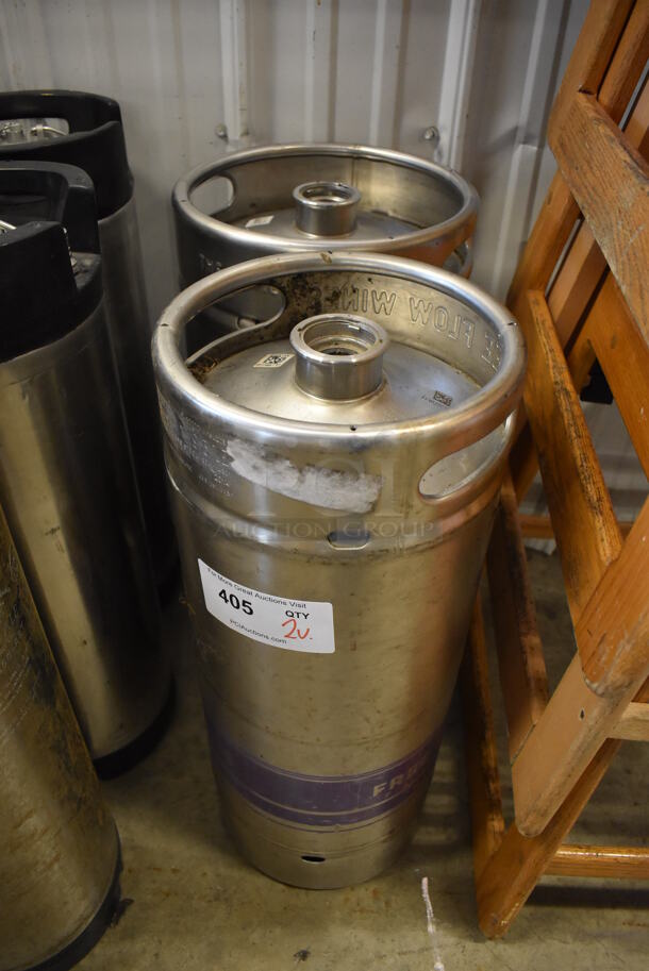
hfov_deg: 48.0
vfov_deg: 67.3
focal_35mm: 27
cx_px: 324
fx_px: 729
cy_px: 486
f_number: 3.5
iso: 3200
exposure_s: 1/125
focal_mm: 18
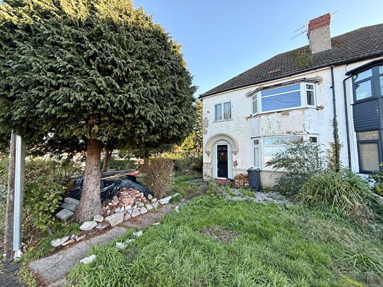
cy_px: 144
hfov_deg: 102.1
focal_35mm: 14
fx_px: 155
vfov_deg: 85.7
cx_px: 192
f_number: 2.2
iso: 50
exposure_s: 1/128
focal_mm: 2.22
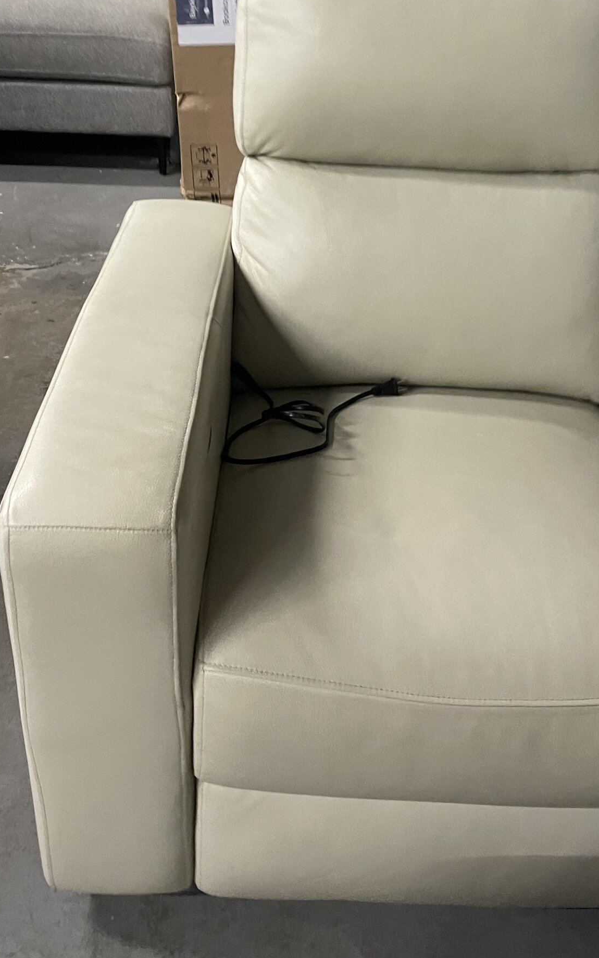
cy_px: 288
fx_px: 1045
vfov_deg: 48.1
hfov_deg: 32.0
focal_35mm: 40
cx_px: 315
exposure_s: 1/40
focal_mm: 4.2
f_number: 1.6
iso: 400
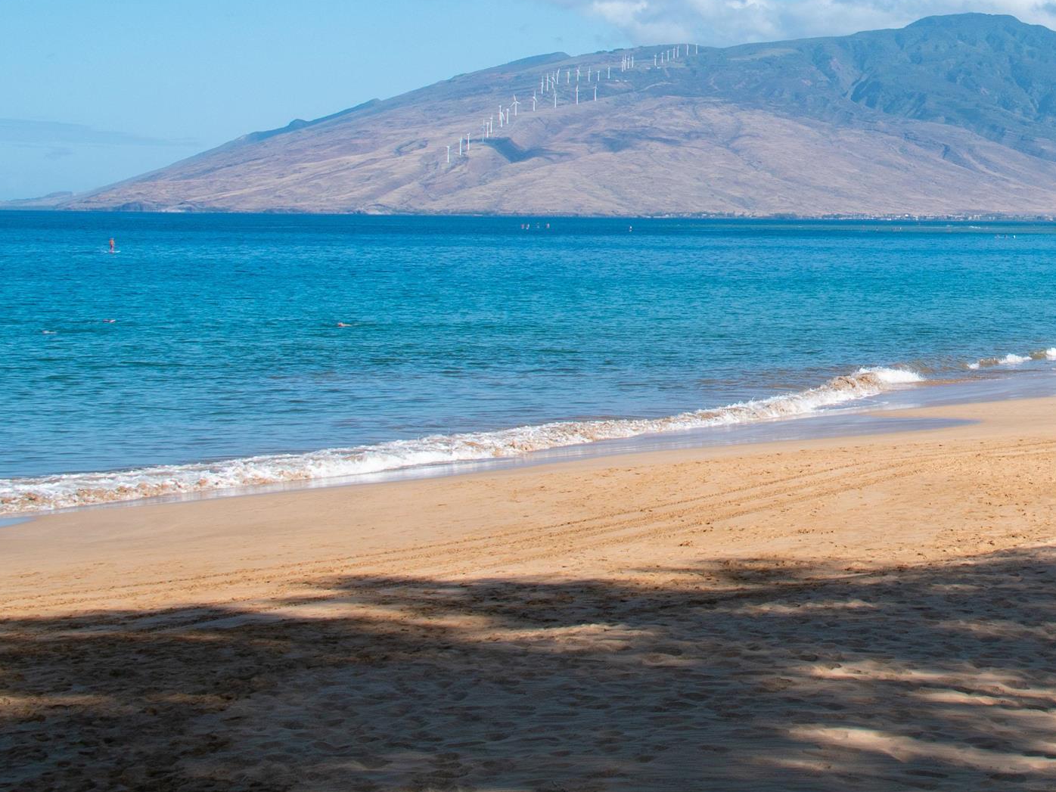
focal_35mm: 88
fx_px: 2685
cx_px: 1089
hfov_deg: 21.4
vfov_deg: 16.6
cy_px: 125
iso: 100
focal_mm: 20
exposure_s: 1/200
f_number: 8
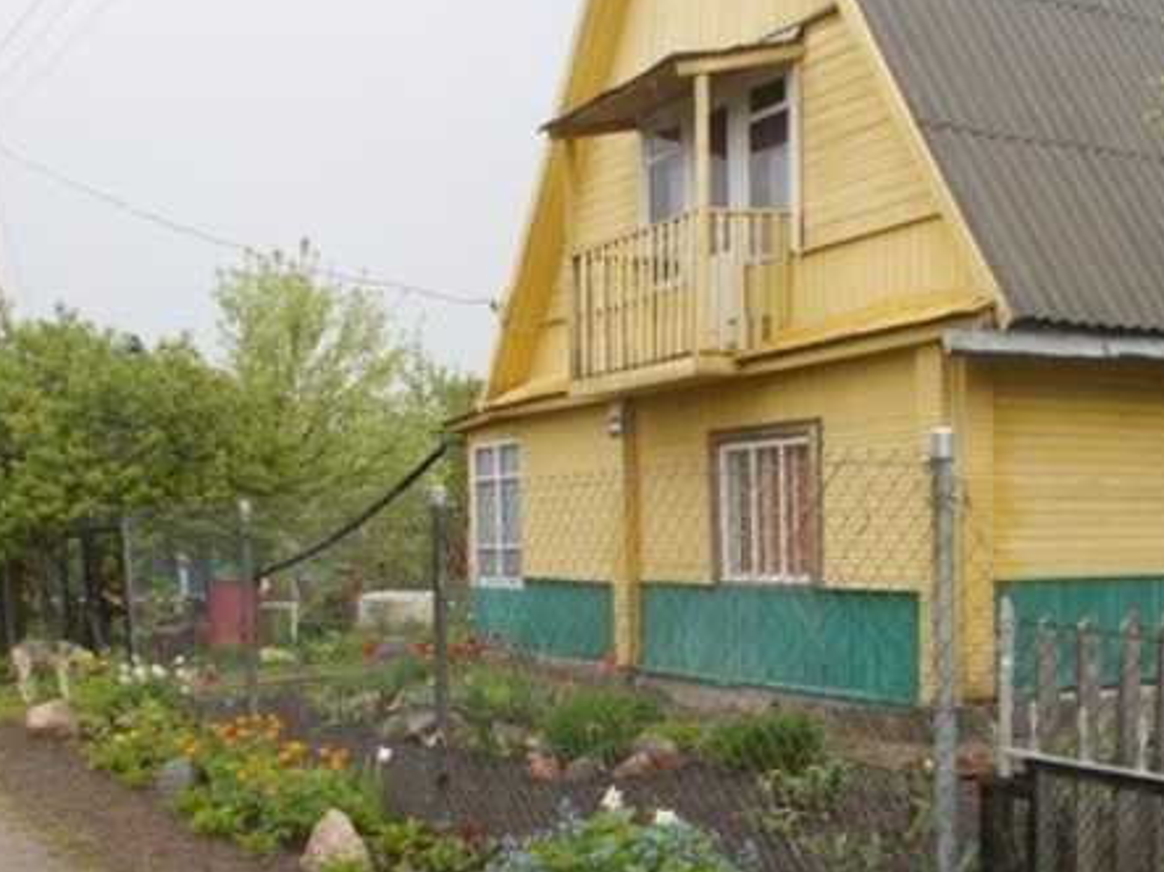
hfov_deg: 40.4
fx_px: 1580
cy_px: 591
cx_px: 657
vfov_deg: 30.6
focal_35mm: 47
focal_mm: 4.6
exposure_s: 1/160
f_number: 3.2
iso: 80
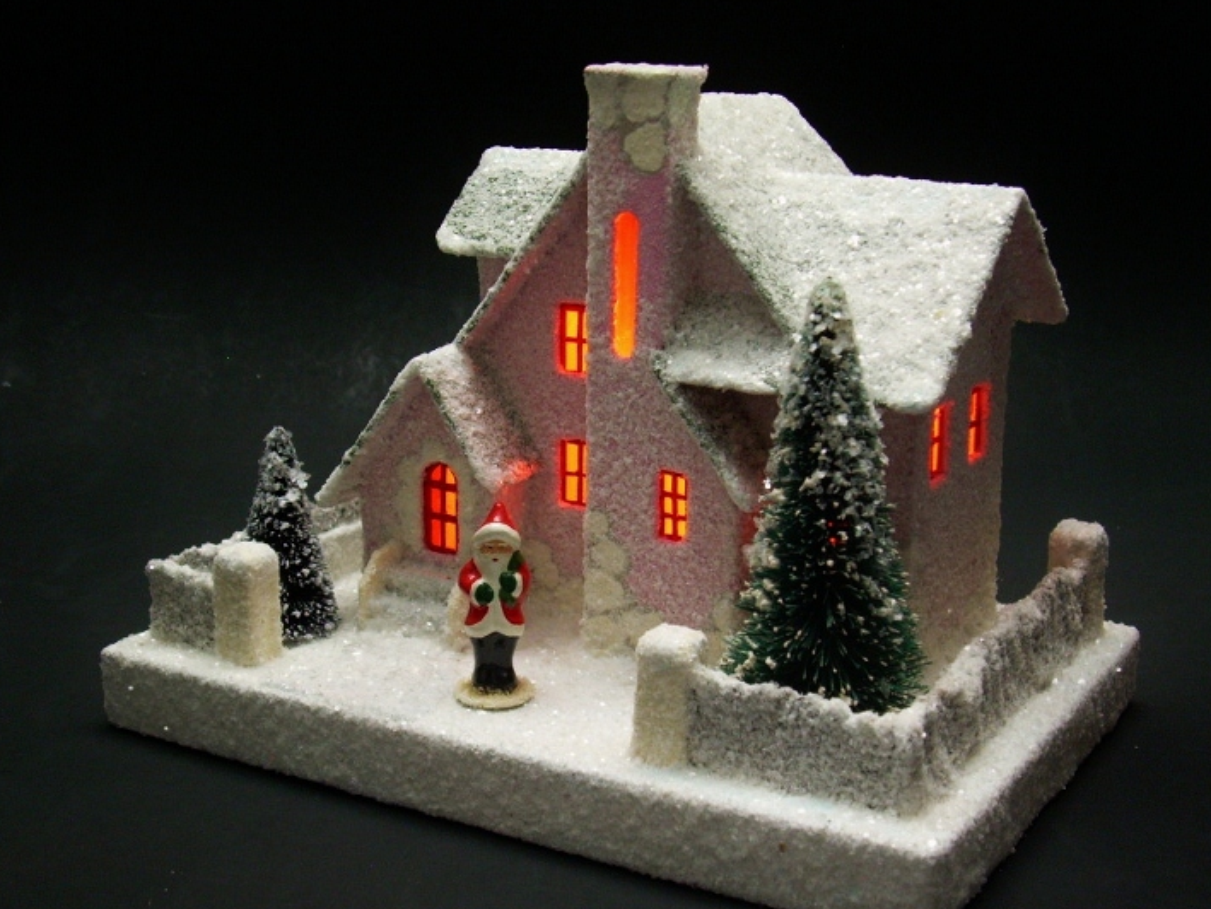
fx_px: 1854
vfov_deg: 27.5
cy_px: 490
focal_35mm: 53
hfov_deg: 36.2
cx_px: 600
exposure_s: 2
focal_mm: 7.7
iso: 200
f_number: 3
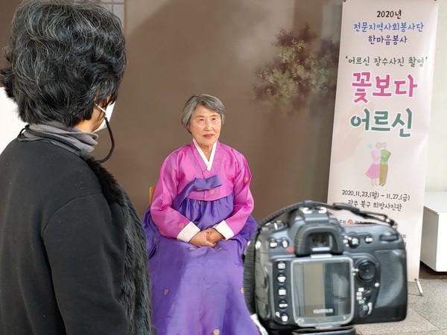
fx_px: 671
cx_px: 224
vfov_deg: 28.0
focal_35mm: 52
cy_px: 168
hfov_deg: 36.8
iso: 200
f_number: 1.5
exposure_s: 1/24
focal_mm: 4.23
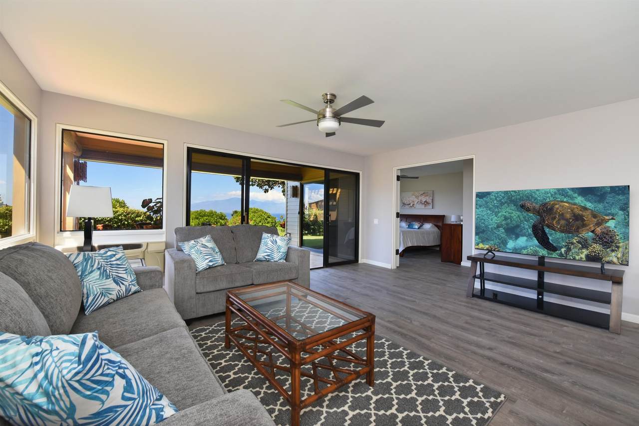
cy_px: 213
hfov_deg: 104.3
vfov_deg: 81.2
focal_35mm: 14
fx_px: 248
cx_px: 320
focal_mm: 14
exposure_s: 1/100
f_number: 5
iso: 400
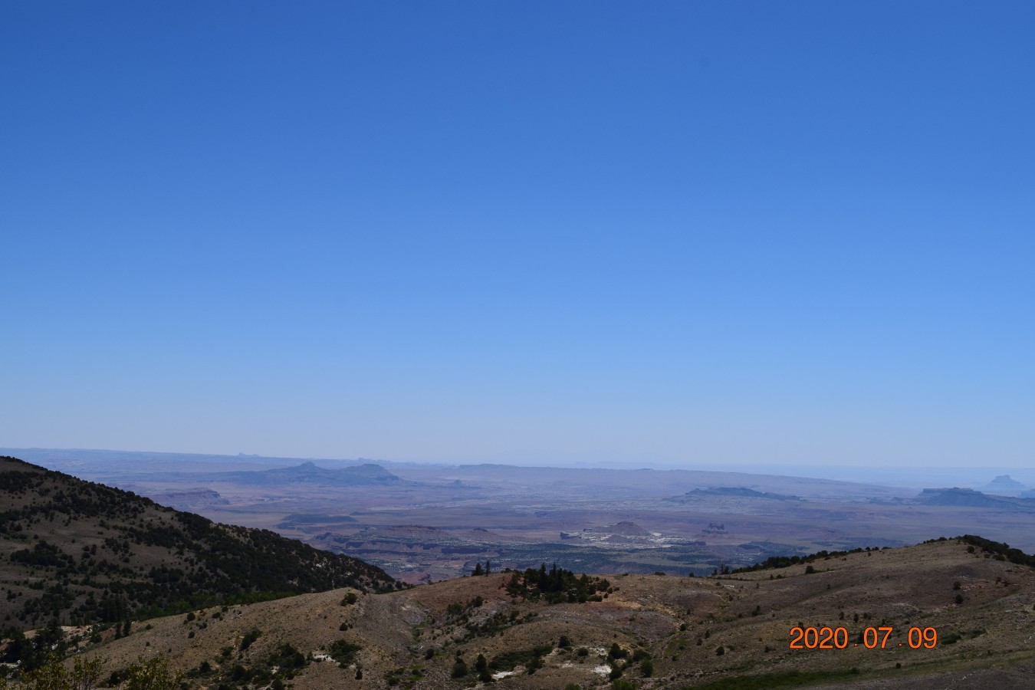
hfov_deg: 37.9
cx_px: 518
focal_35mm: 52
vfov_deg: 25.8
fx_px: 1509
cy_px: 345
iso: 200
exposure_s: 1/500
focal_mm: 35
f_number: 11
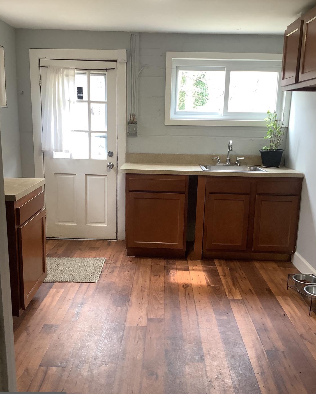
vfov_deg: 54.2
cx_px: 158
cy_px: 200
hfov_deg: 44.6
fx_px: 386
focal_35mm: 33
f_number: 2.4
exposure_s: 1/50
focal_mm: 3.3
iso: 80
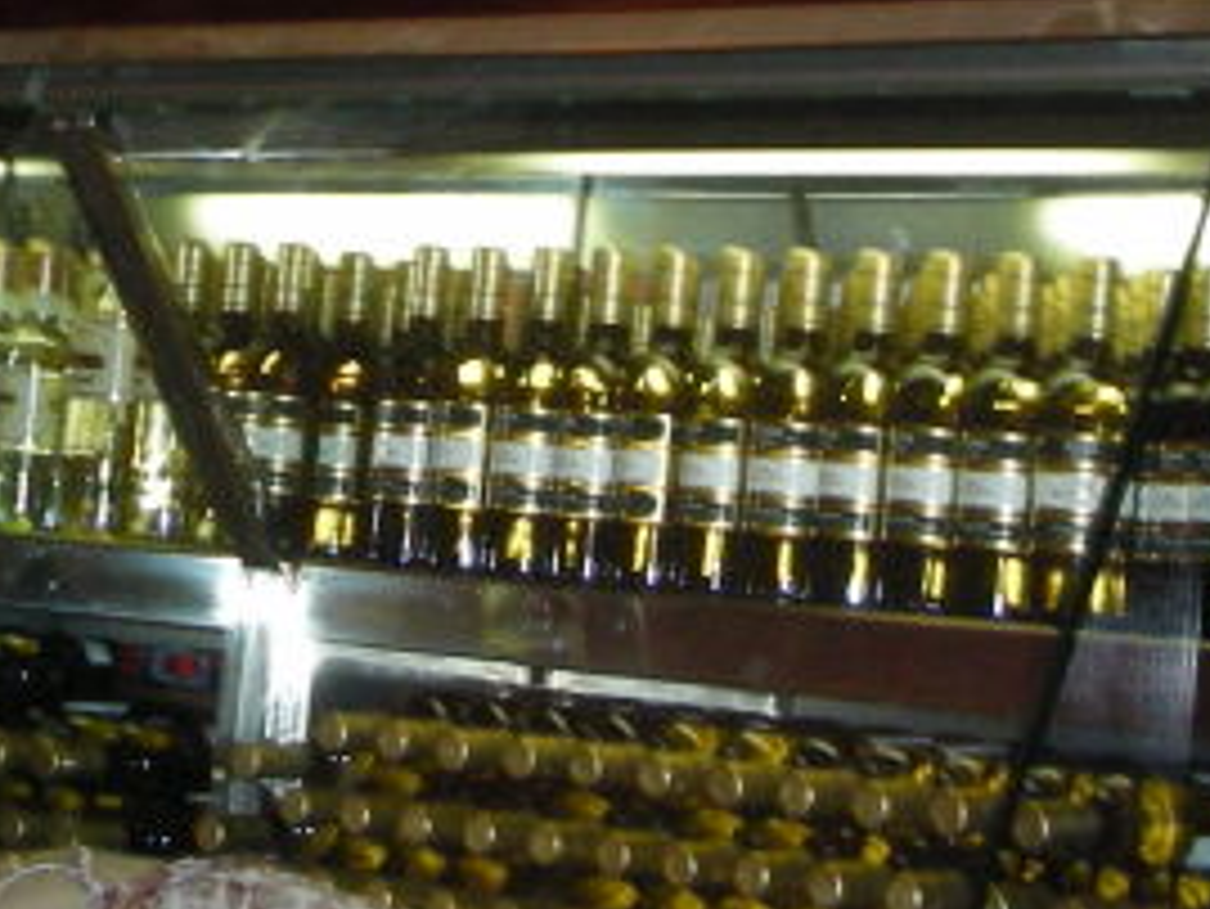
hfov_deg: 14.6
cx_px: 49
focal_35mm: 133
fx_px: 4651
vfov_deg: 10.9
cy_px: -306
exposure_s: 1/60.1
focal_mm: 5.8
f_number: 3
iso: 159
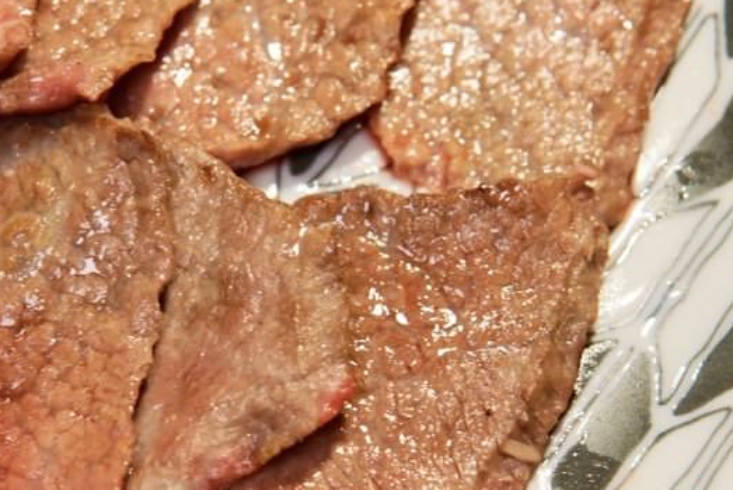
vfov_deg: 15.8
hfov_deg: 23.5
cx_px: 235
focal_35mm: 86
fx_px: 1753
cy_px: 386
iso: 800
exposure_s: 1/60
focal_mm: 30
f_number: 4
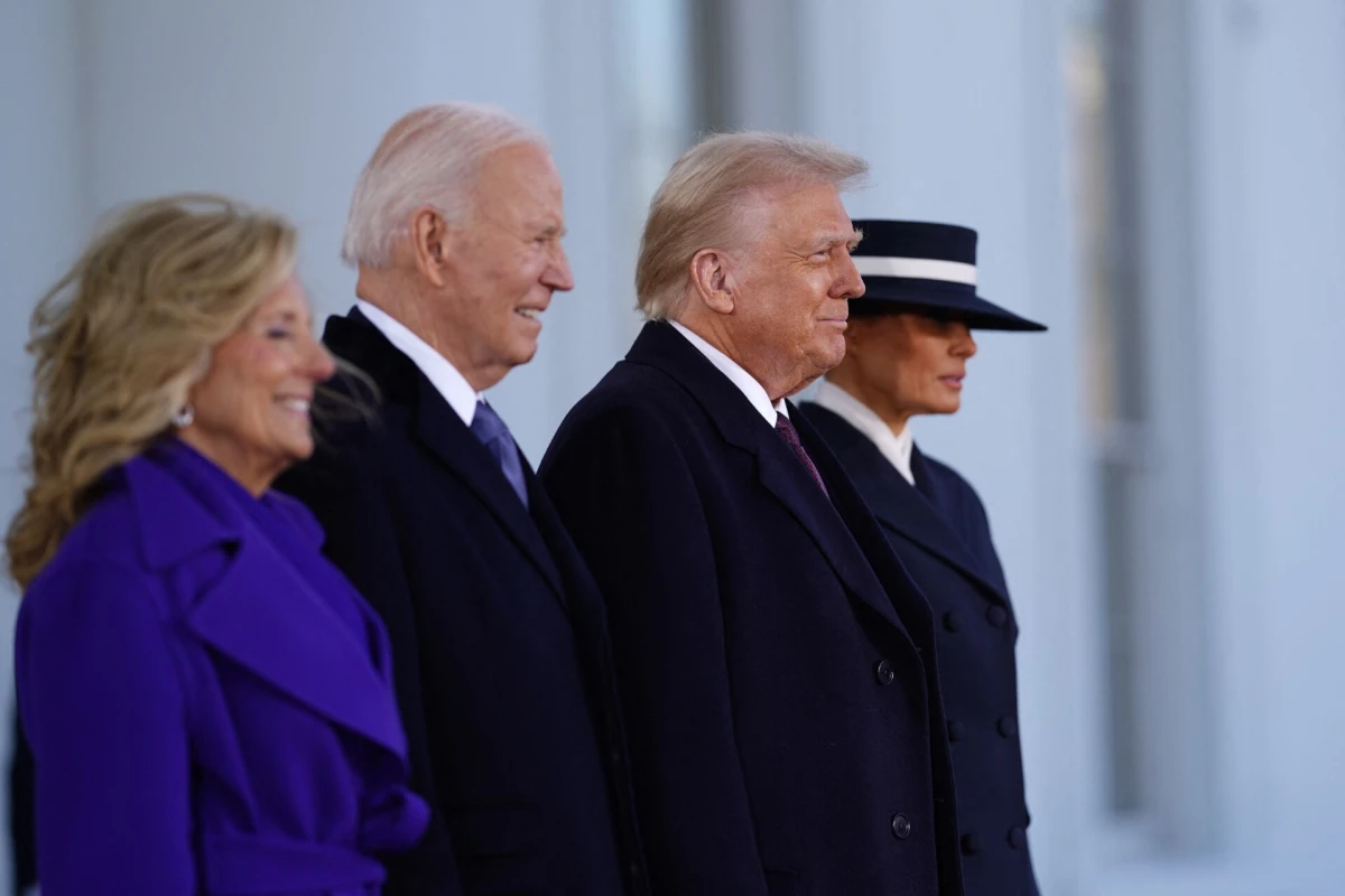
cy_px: 448
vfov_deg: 10.2
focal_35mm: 135
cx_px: 672
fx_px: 5043
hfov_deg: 15.2
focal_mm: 135
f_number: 1.8
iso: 50
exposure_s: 1/640
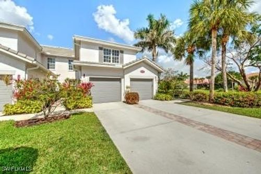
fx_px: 102
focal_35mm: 14
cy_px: 87
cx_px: 130
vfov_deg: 81.3
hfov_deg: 104.2
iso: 250
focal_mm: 14
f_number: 20
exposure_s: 1/125
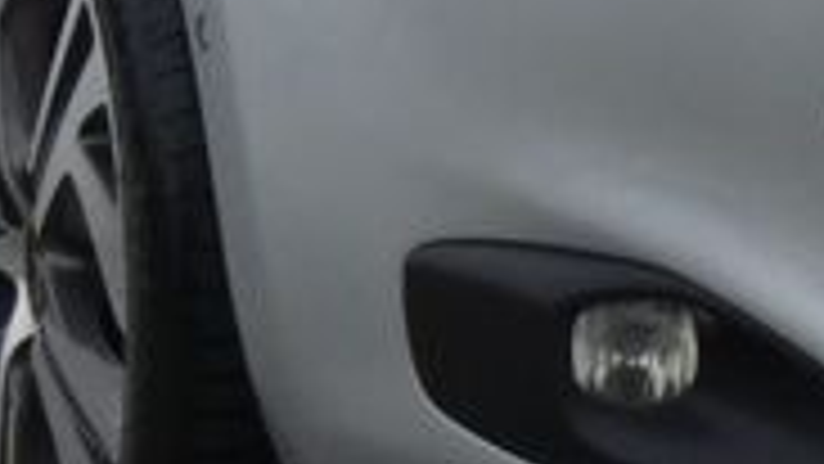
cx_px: 986
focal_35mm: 531
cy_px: -505
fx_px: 11604
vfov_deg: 2.3
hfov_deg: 4.1
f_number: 5.6
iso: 80
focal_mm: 15.6
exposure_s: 1/250
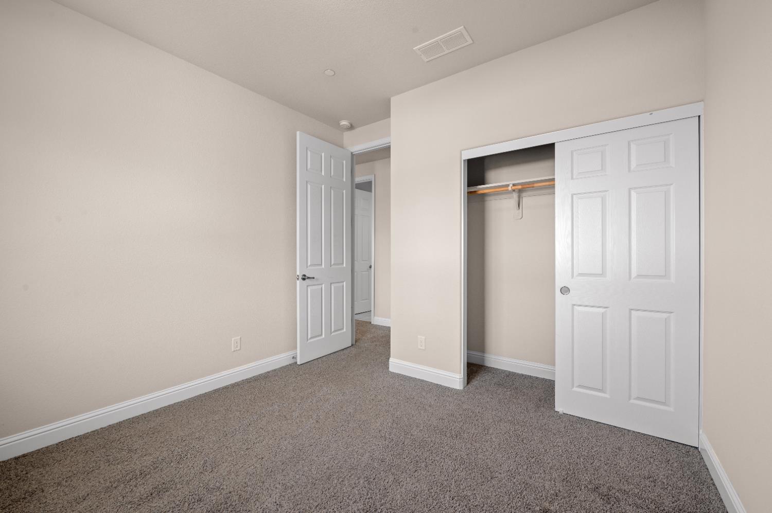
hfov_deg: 104.3
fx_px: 300
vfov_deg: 81.1
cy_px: 256
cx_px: 386
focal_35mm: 14
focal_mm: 14
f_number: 9
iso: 250
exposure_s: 1/2.5
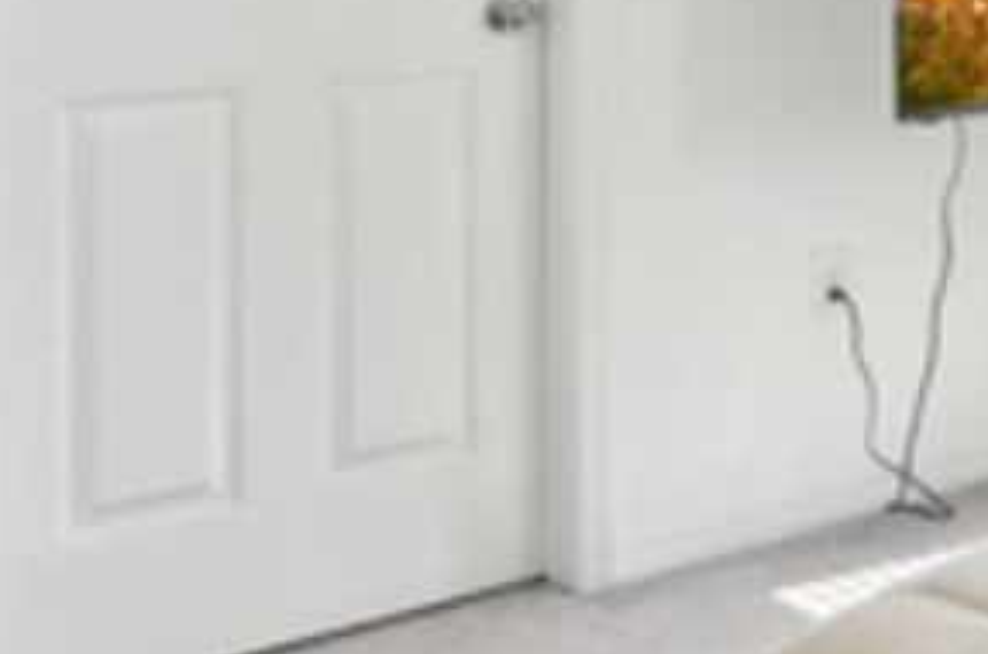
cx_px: 1442
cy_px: -131
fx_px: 1896
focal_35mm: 69
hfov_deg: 23.8
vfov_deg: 18.5
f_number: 8
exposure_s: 1/250
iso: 400
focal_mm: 15.5
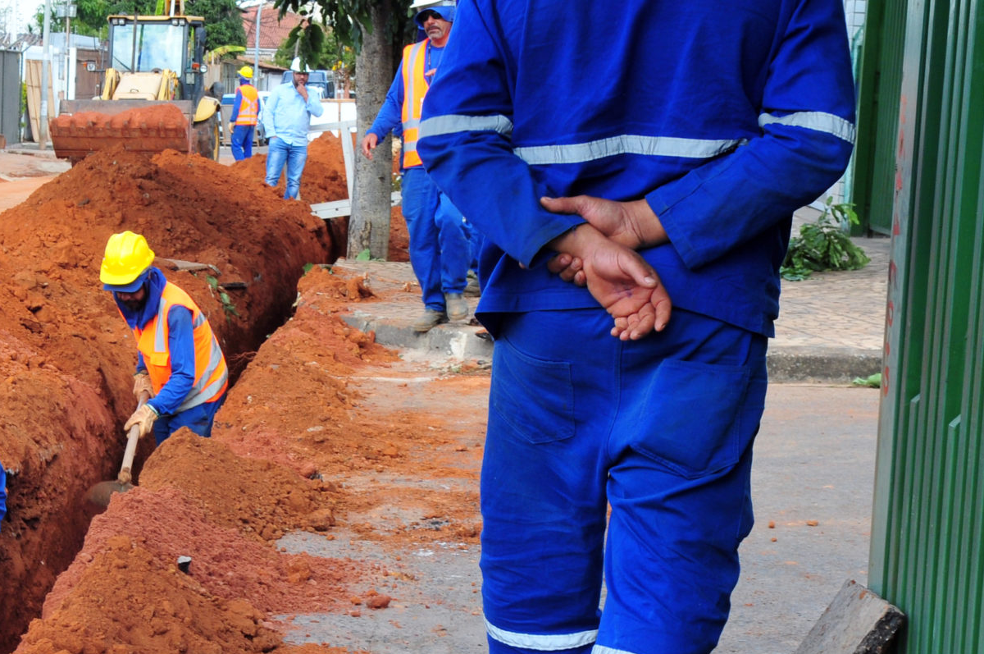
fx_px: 2621
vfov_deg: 14.2
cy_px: 369
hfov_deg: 20.7
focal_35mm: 96
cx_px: 43
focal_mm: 30
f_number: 8
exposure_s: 1/100
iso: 250
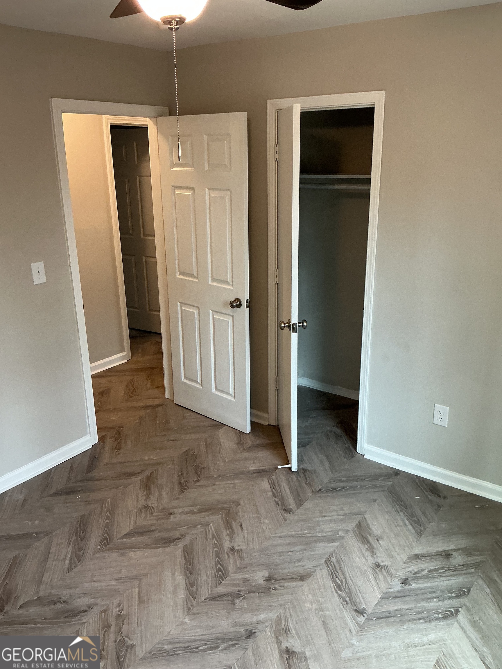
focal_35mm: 29
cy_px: 334
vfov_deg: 61.7
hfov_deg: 48.2
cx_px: 251
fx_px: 561
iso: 125
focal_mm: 3
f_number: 1.8
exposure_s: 1/60
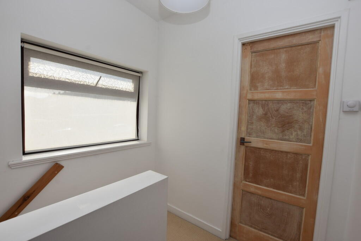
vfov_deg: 77.3
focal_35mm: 15
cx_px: 180
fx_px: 150
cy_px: 120
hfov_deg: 100.4
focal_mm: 10
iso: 100
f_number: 7.1
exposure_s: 1/200
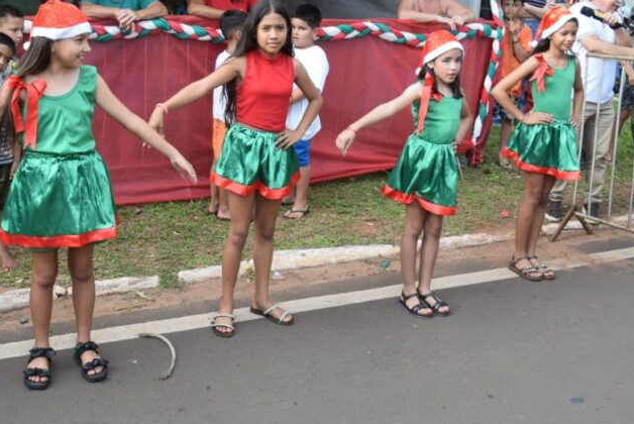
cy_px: 144
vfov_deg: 30.4
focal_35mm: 44
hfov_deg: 44.1
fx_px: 776
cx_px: 240
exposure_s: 1/200
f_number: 7.1
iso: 400
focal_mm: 18
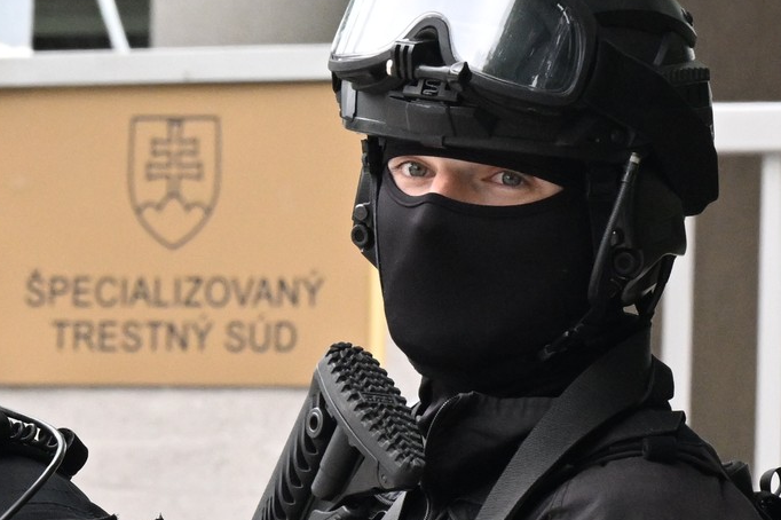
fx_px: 13357
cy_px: 393
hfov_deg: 3.3
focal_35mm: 616
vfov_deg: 2.2
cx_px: 71
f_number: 13
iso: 2800
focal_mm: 200
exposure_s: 1/320
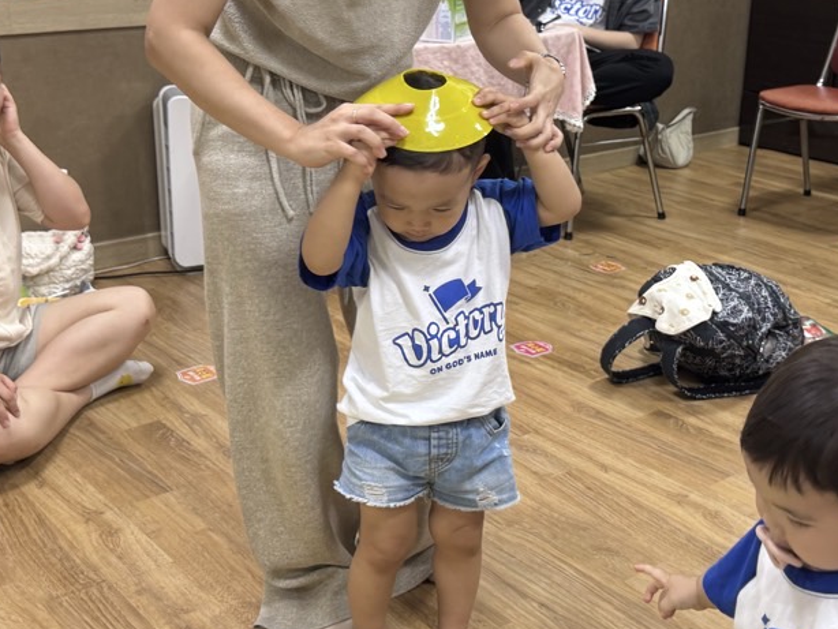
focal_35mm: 50
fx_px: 1211
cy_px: 276
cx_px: 483
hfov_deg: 38.1
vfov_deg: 29.1
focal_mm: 6.76
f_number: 1.78
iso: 125
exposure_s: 1/60
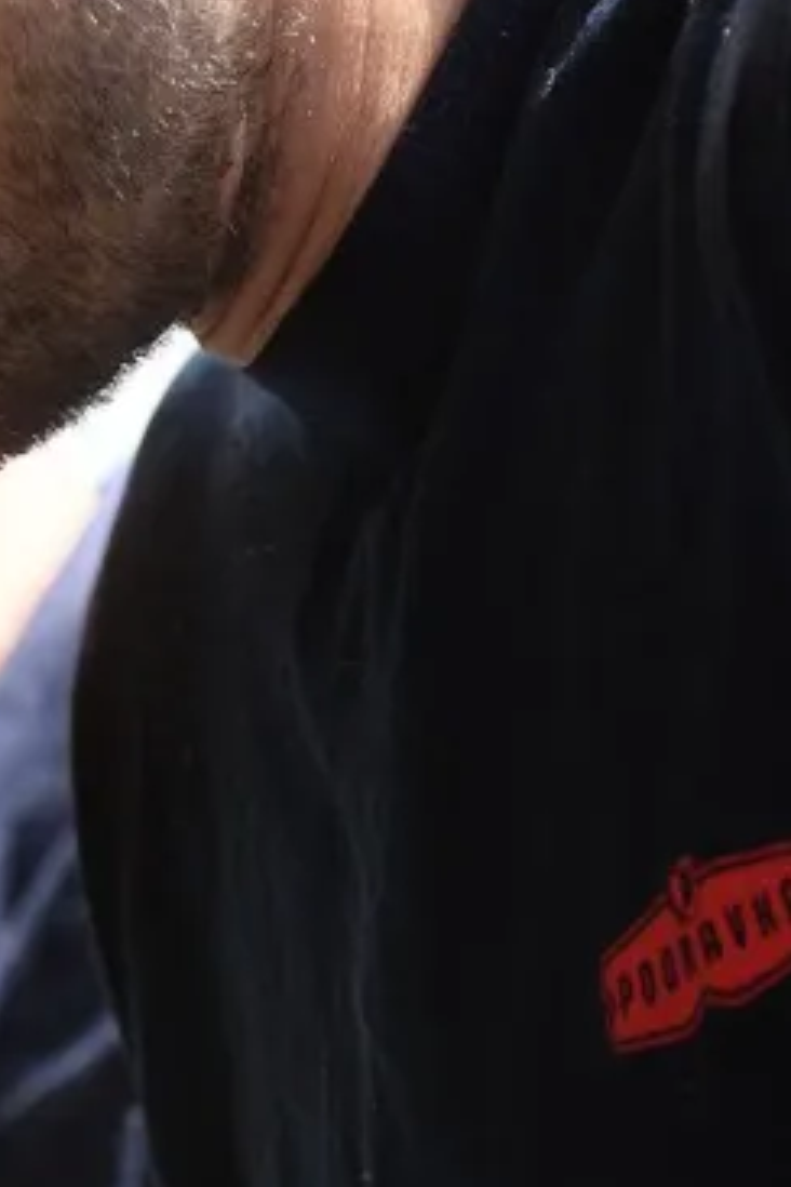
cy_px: 329
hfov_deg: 6.3
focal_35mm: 218
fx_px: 7184
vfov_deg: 9.4
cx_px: -227
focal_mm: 70
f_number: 5
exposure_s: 1/800
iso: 400
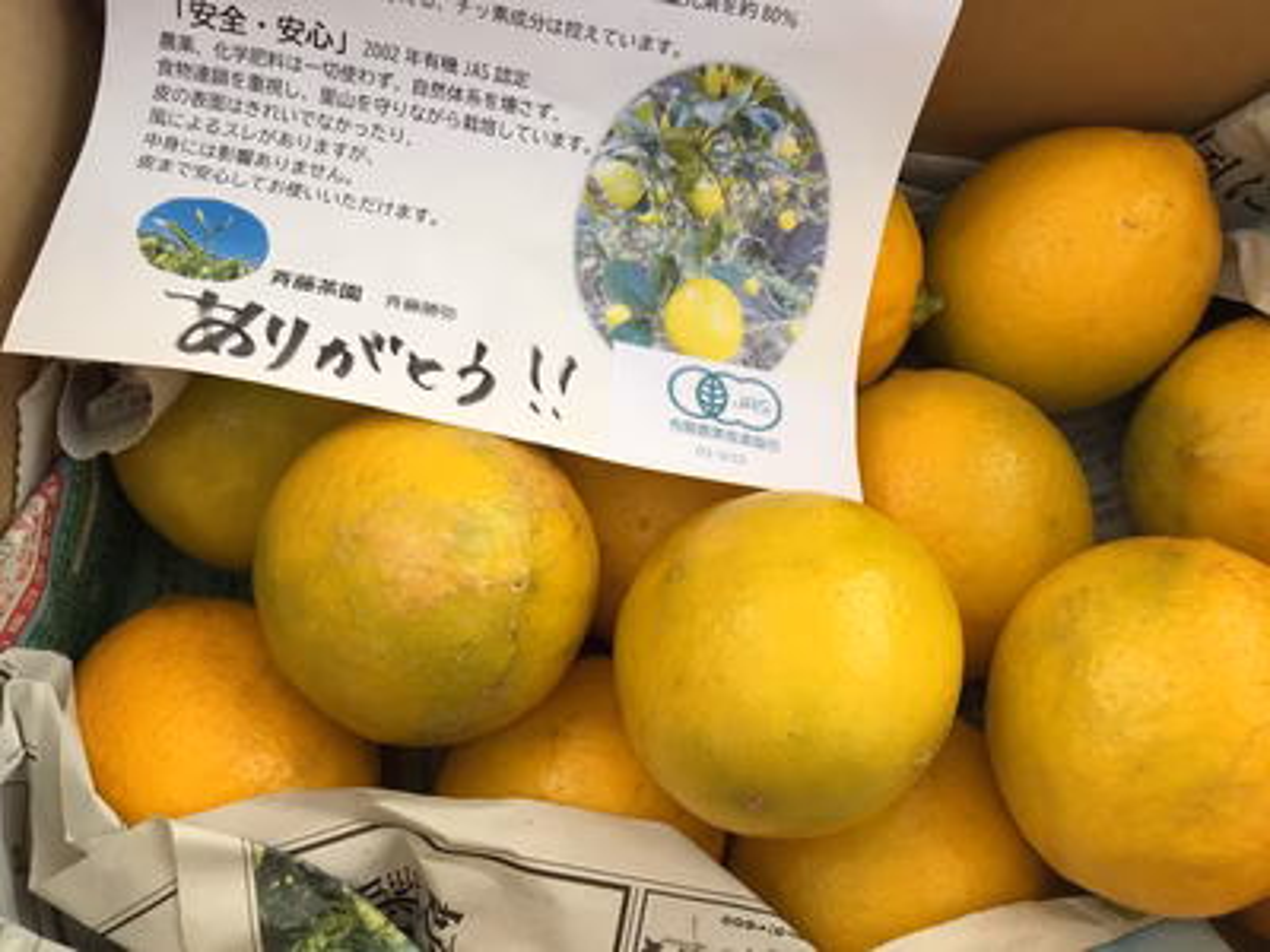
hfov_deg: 58.4
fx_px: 1137
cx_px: 635
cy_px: 476
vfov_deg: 45.4
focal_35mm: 31
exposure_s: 1/155
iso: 25
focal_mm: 3.3
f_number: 2.4
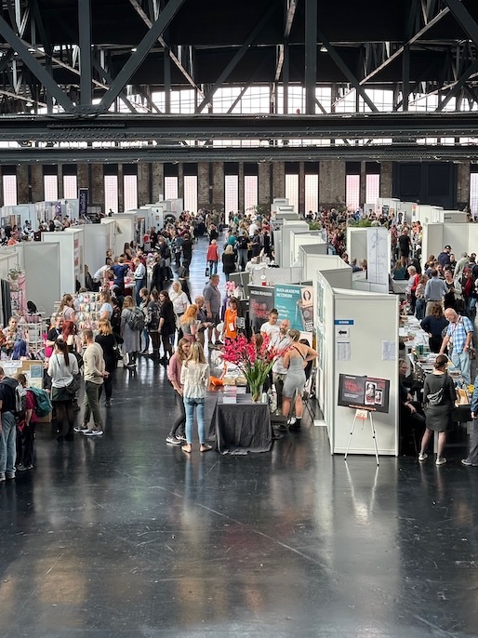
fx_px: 1032
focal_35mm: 56
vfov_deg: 34.3
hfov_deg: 26.1
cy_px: 271
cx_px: 212
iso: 80
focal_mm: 6.86
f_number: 1.78
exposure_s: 1/100
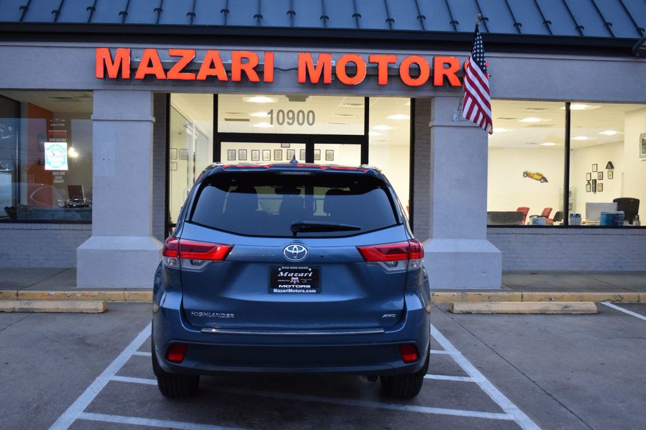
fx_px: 726
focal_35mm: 40
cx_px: 323
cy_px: 215
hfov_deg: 47.9
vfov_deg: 33.0
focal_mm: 27
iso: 800
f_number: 4
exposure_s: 1/60
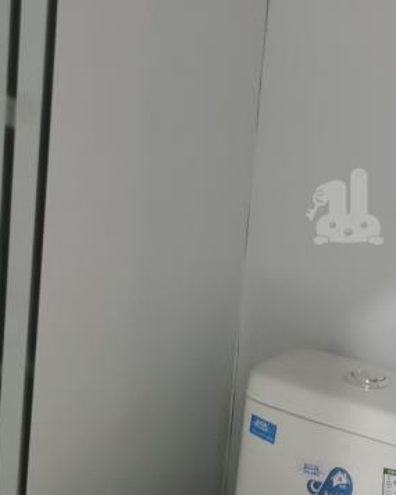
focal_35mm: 79
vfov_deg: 24.1
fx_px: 1157
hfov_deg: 18.8
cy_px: 208
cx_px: 417
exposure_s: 1/20
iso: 800
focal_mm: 5.58
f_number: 1.8
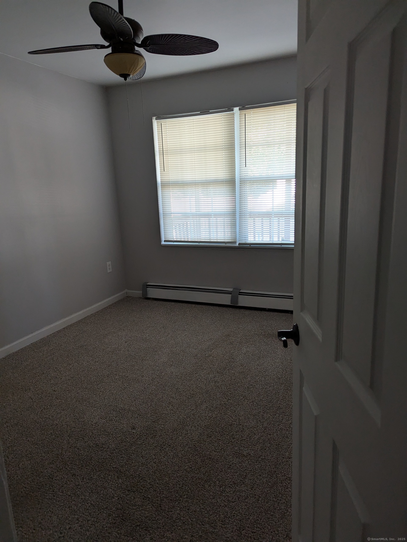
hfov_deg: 56.8
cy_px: 271
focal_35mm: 24
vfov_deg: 71.6
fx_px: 376
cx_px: 204
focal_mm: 6.81
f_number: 1.85
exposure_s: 1/334
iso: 617
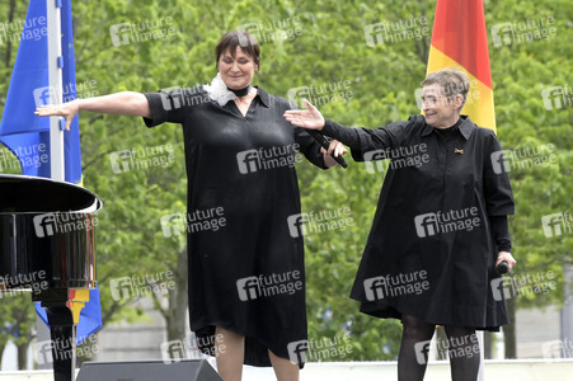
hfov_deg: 4.1
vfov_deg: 2.7
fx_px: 7952
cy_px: 190
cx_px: 286
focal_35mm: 500
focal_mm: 500
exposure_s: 1/500
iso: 4000
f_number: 16
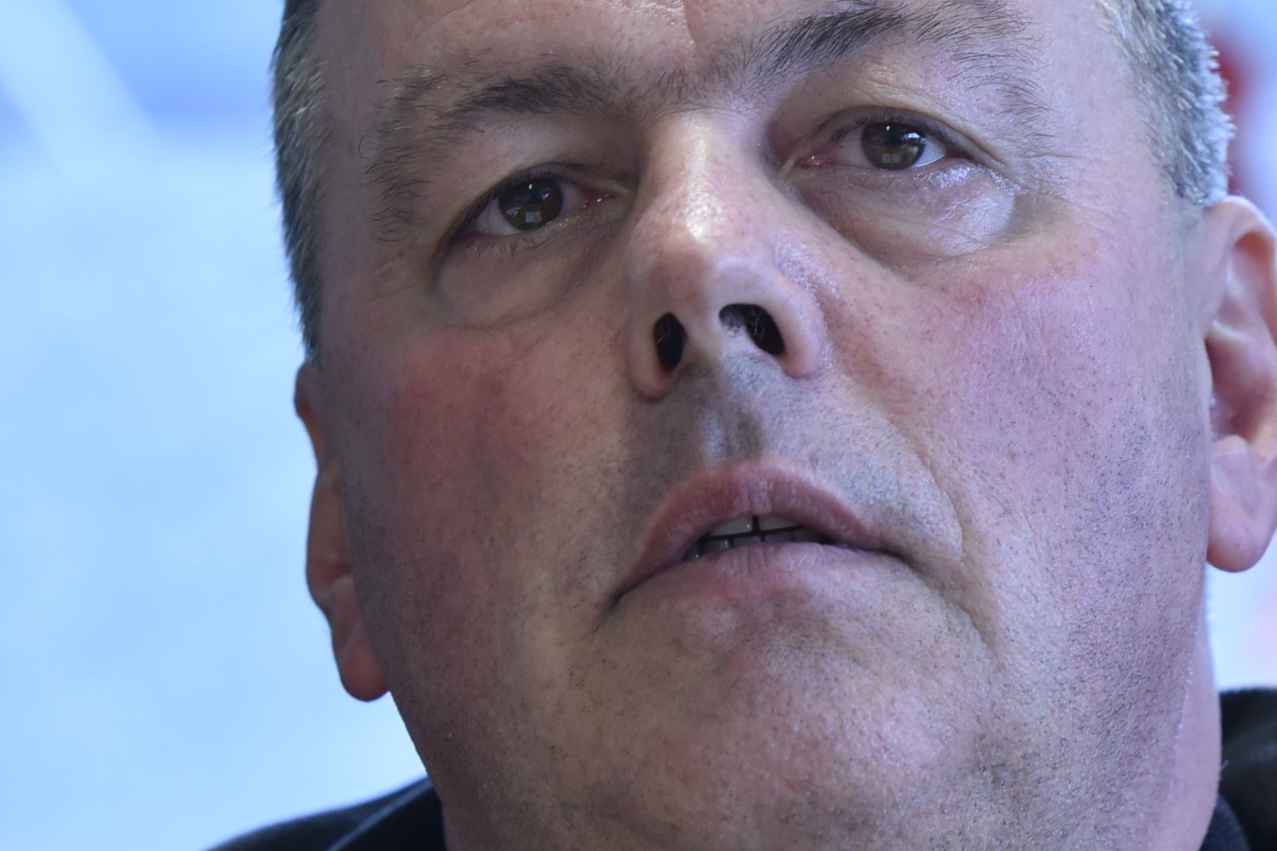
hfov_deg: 4.4
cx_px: 789
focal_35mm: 467
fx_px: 16564
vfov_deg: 2.9
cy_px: 429
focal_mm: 200
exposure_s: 1/125
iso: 1250
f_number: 5
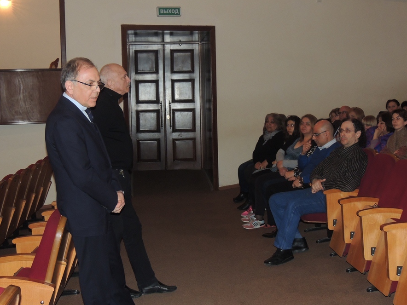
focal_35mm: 56
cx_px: 203
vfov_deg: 26.1
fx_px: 658
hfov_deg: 34.3
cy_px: 151
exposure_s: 1/40
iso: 560
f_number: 3.7
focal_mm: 9.8
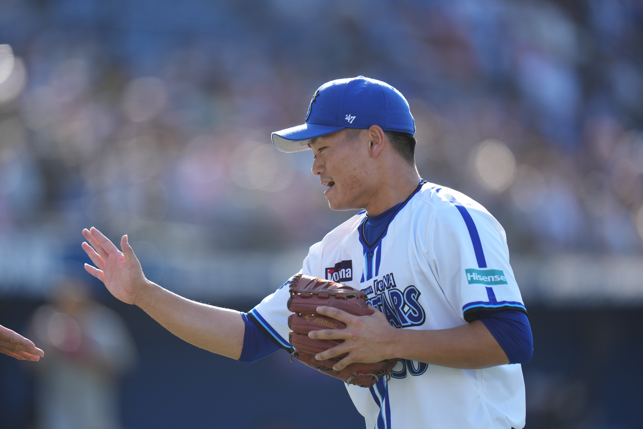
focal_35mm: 400
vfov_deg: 3.4
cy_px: 214
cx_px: 322
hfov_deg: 5.2
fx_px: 7144
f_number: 2.8
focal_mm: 400
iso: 400
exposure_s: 1/2000
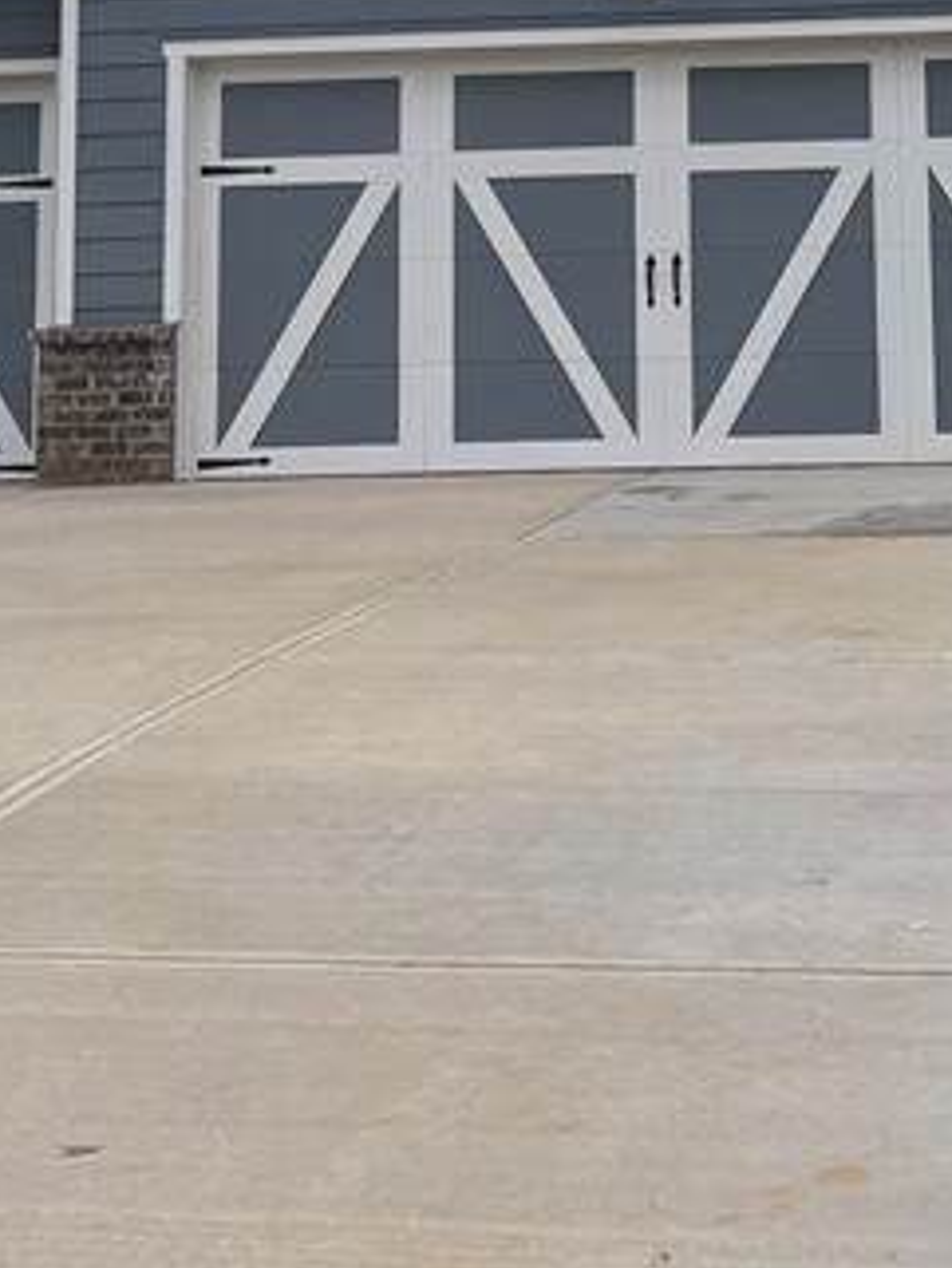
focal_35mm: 83
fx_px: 3042
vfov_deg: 22.3
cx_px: 802
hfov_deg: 17.6
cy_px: -119
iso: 50
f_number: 1.6
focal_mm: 5.96
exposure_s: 1/4950
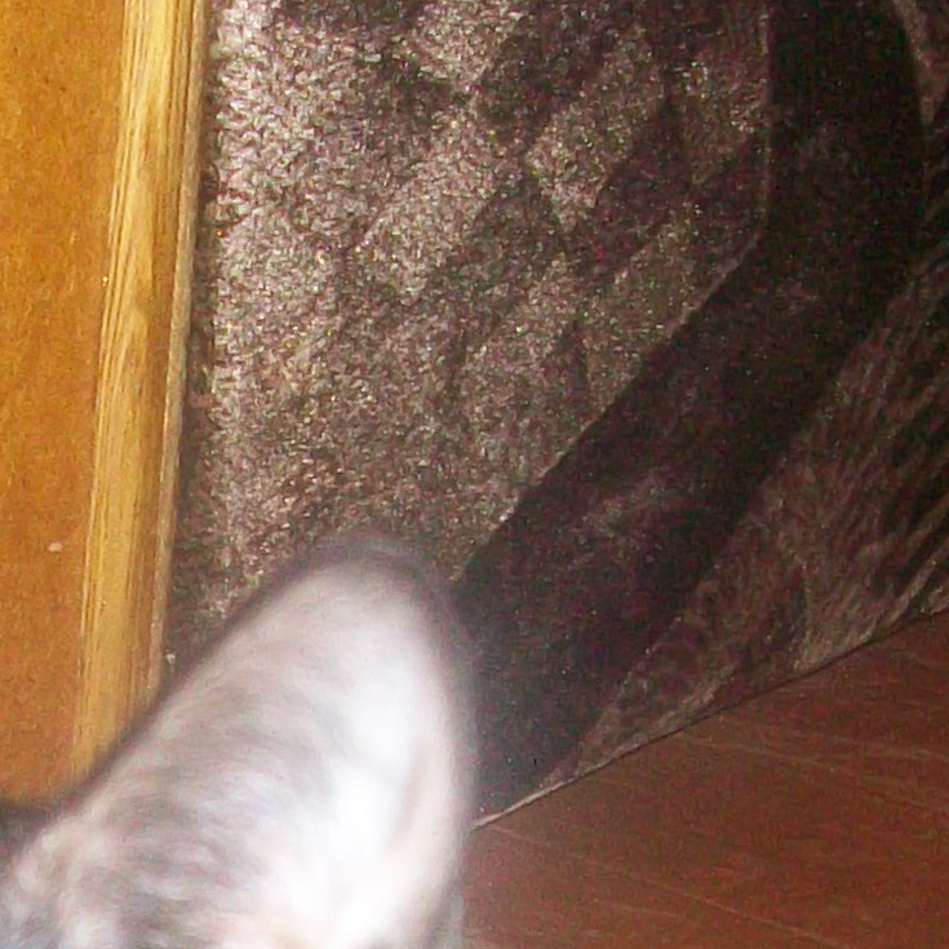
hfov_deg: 12.3
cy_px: 1357
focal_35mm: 141
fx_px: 4373
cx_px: 142
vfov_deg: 11.9
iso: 120
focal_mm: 5.7
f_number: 2.8
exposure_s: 1/60
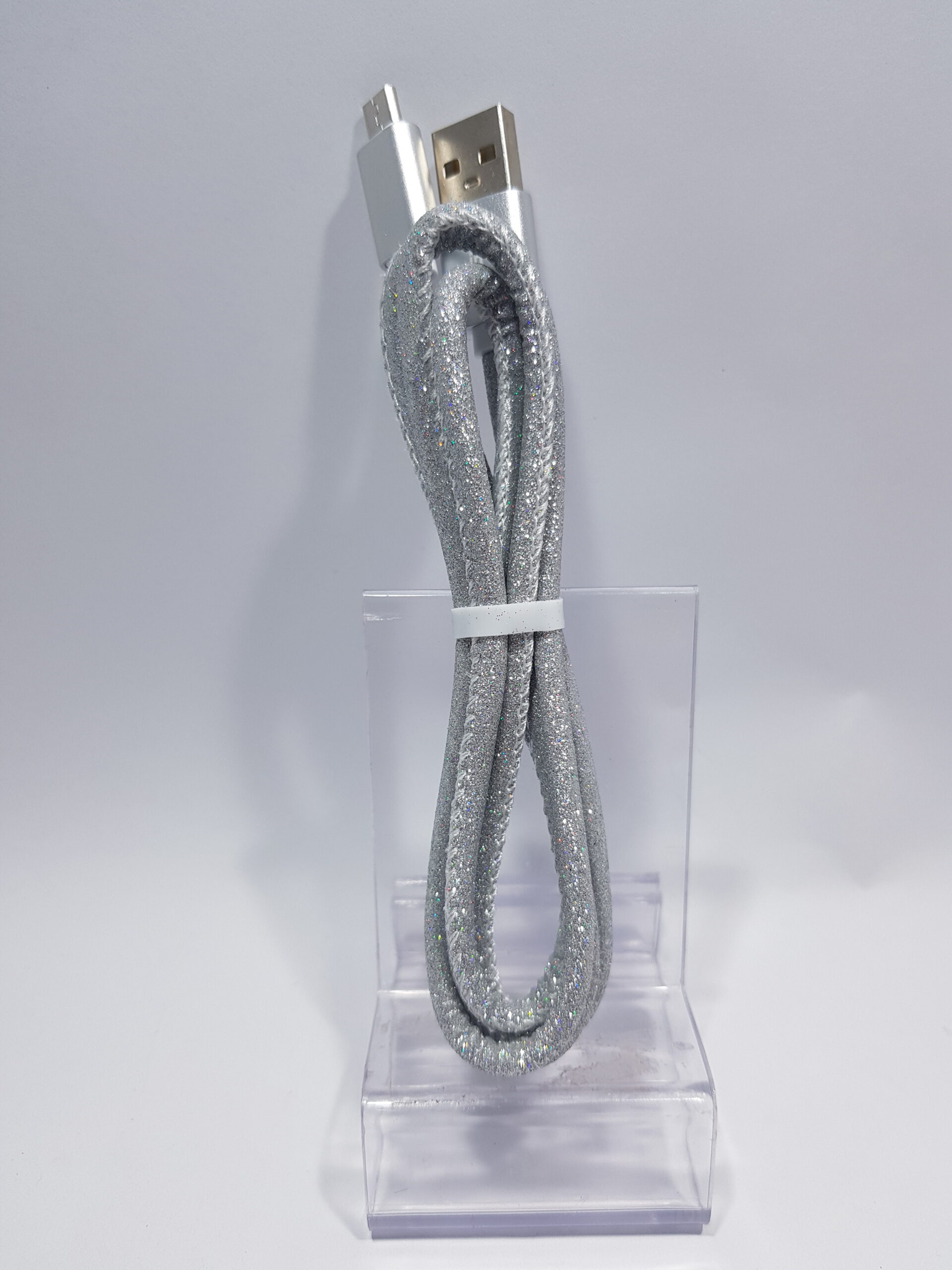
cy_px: 635
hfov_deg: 53.1
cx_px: 476
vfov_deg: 67.3
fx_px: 953
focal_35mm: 26
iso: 40
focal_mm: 4.3
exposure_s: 1/345
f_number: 1.7
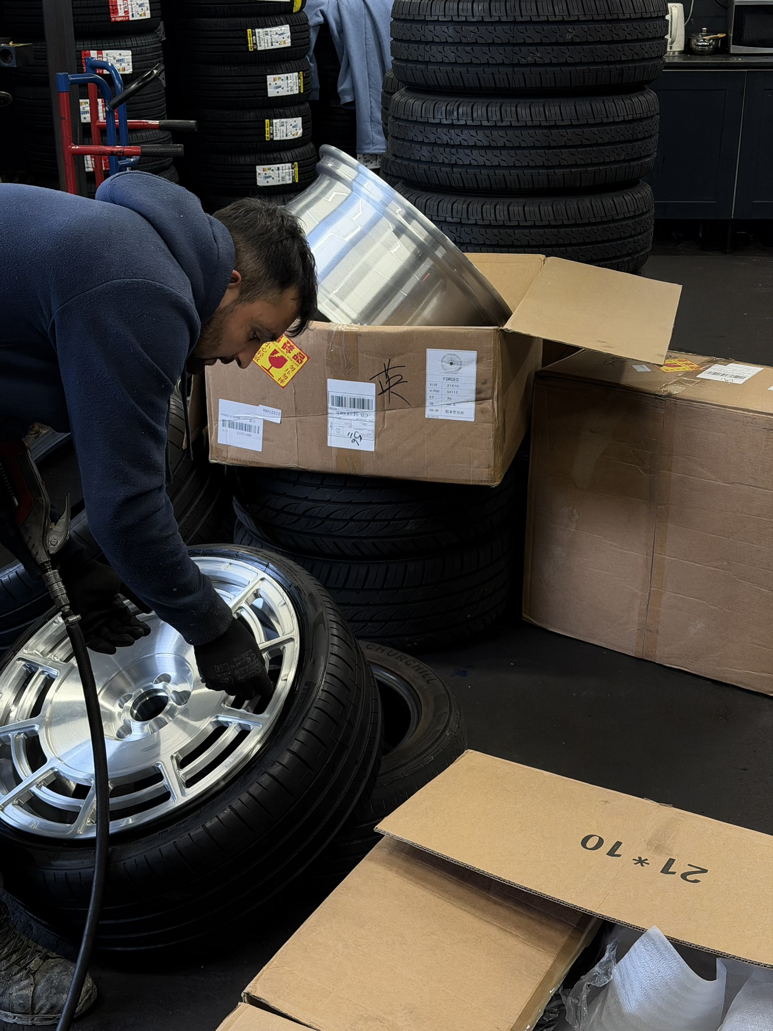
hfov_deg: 30.3
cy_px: 516
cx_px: 386
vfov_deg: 39.7
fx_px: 1429
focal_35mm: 48
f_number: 1.78
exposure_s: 1/100
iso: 100
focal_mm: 6.76
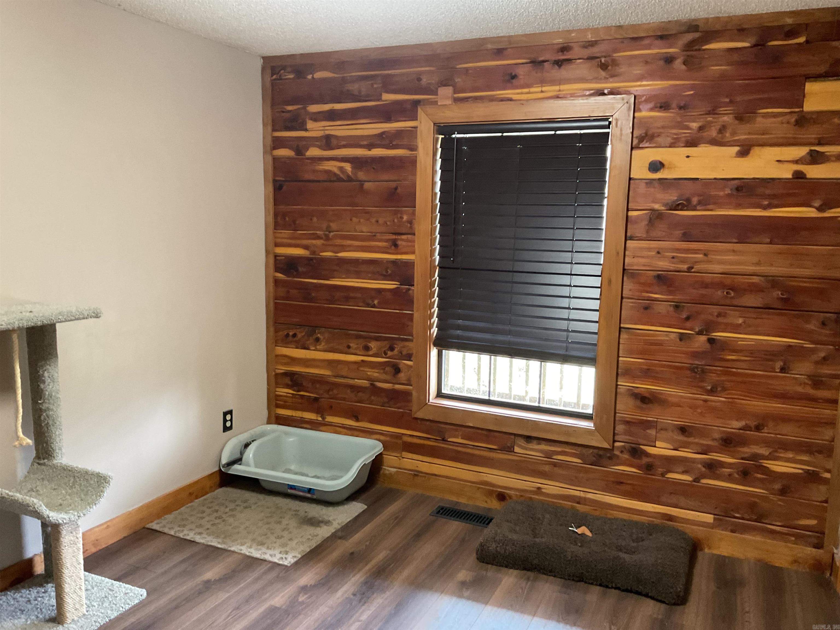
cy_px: 315
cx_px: 420
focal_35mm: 29
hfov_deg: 61.7
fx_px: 704
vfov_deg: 48.2
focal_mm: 3
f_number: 1.8
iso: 250
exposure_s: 1/40
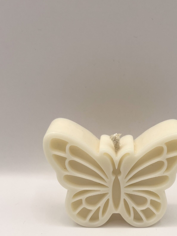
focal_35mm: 42
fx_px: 286
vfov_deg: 43.2
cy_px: 181
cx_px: 121
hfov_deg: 34.0
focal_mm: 5.7
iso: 40
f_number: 1.5
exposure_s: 1/190
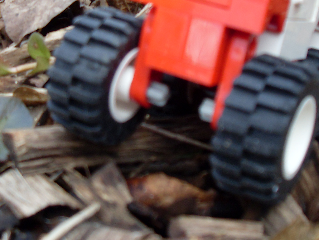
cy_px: 54
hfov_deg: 24.6
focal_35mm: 79
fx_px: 728
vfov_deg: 18.5
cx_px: 217
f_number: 2.8
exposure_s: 1/250
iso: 80
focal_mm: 6.3
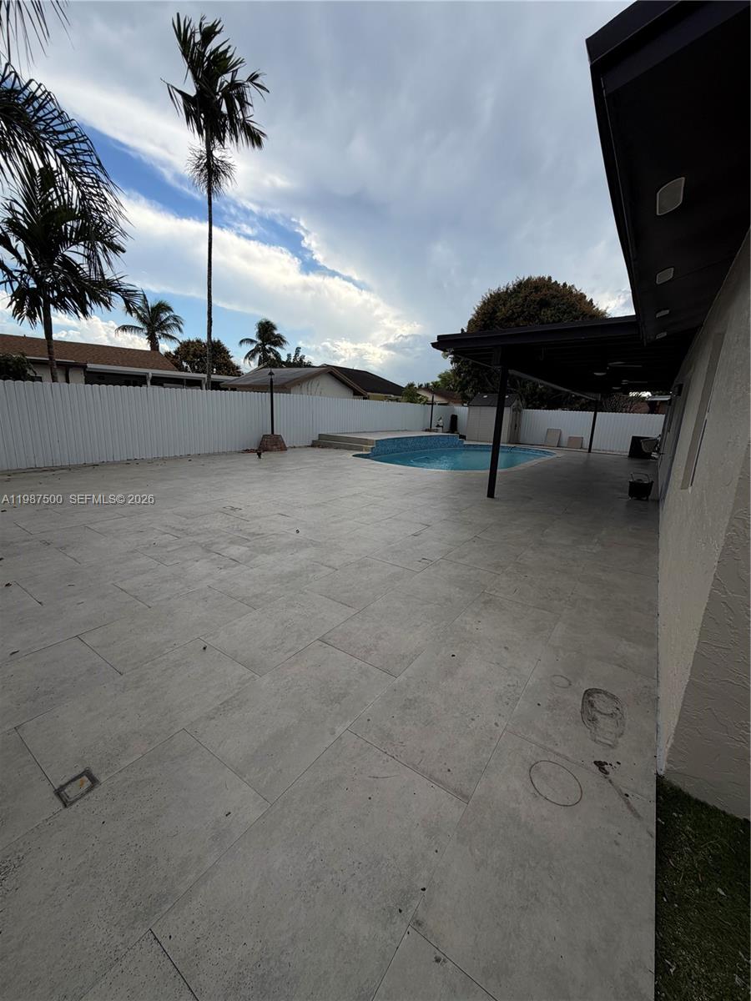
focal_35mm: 14
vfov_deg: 102.1
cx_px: 376
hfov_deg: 85.7
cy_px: 500
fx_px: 405
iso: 20
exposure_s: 1/770
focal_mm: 2.22
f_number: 2.2
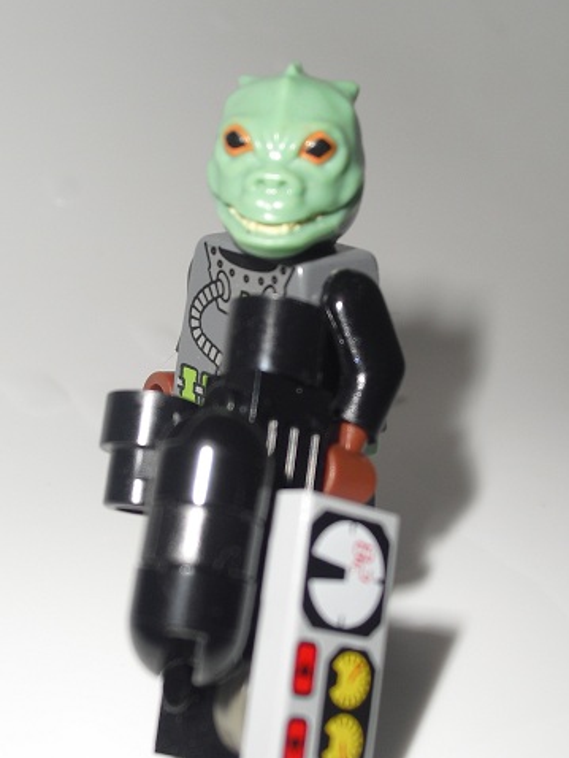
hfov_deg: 26.6
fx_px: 1204
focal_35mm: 55
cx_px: 282
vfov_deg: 34.8
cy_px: 460
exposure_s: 1/60
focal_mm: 6.3
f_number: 3.1
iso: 64
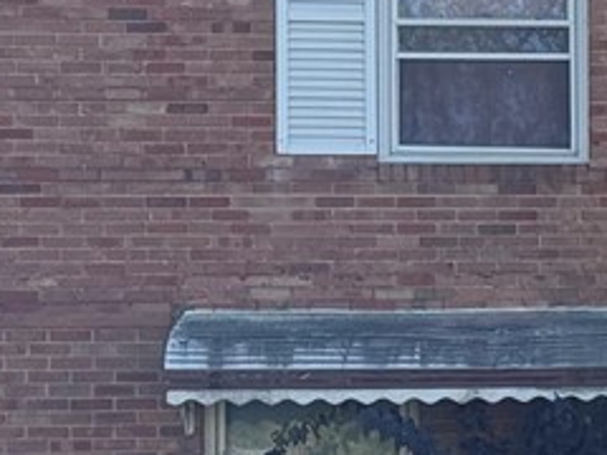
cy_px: 367
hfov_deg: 9.2
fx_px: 3595
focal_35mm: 205
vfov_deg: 7.2
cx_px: 1062
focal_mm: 6.76
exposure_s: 1/2833
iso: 64
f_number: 1.78
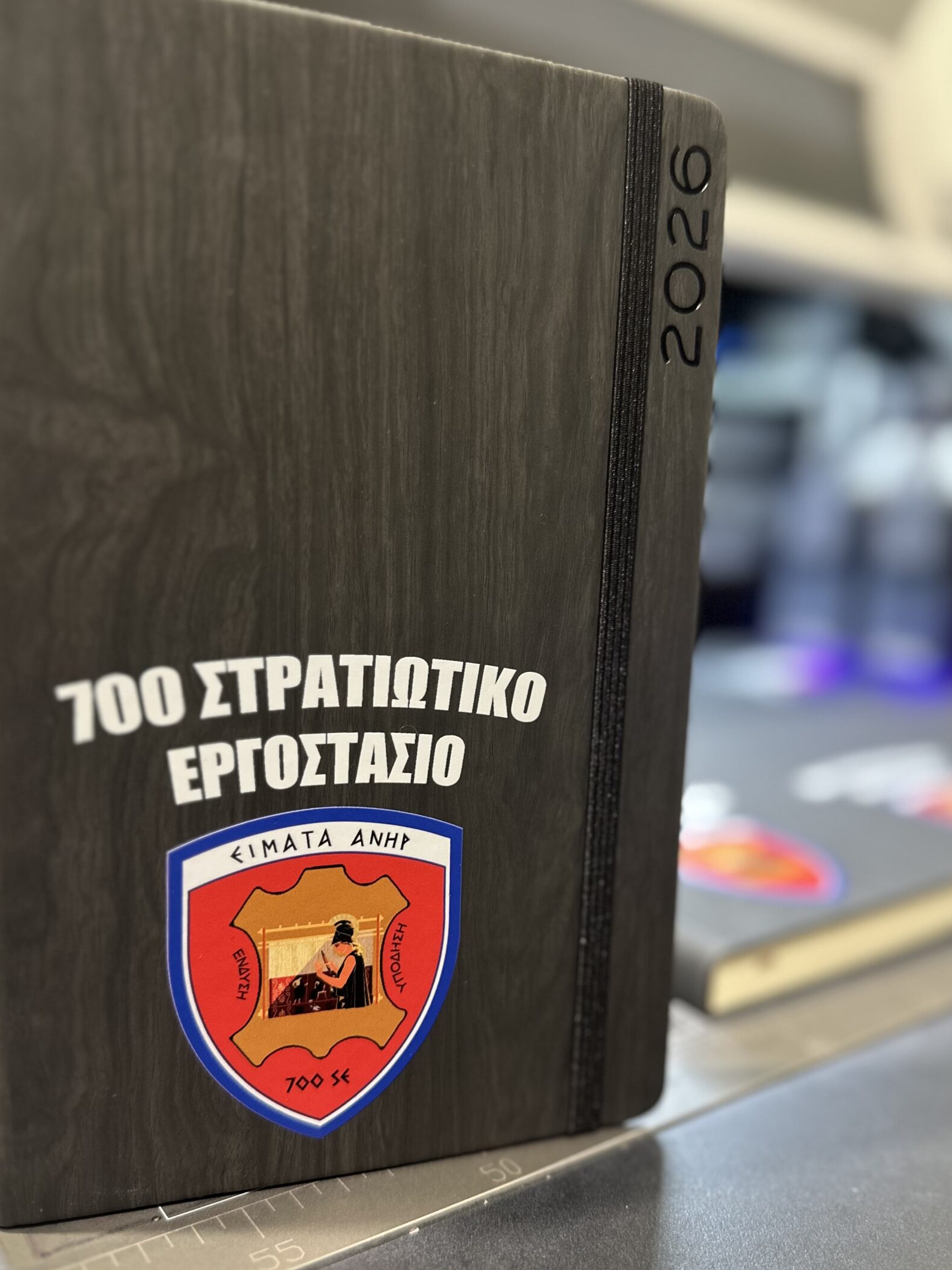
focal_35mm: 29
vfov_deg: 61.6
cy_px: 683
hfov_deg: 48.2
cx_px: 481
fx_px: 1064
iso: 200
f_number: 1.78
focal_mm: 6.86
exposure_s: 1/50
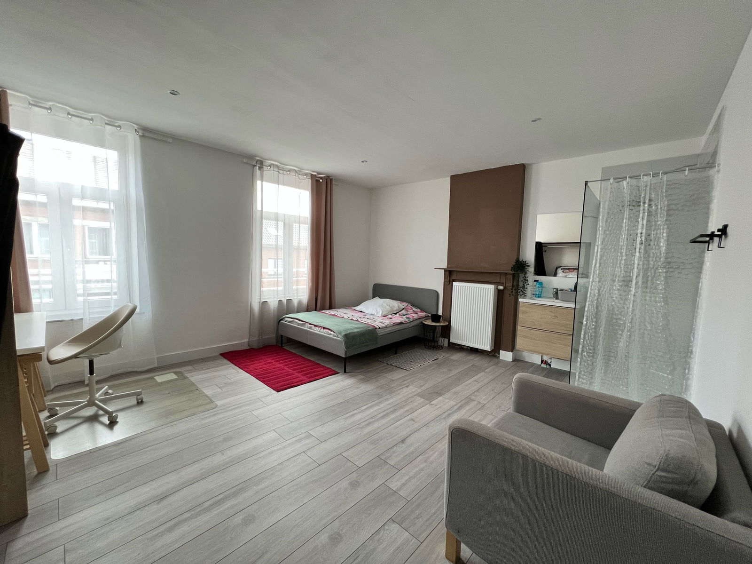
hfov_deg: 106.2
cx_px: 376
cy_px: 282
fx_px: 282
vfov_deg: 89.9
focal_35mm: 13
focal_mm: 1.57
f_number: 1.8
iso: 125
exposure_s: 1/99
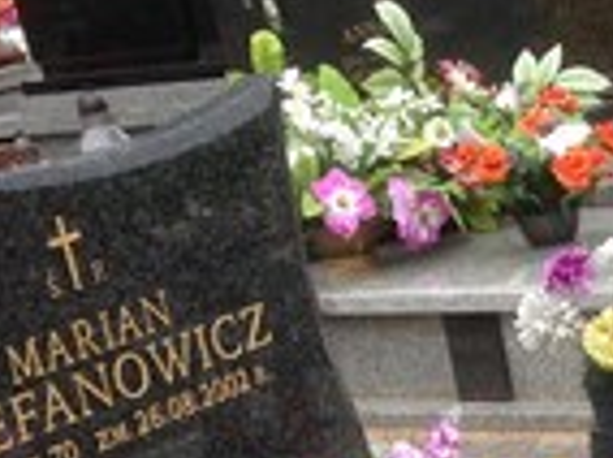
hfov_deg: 12.9
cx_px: 786
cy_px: 925
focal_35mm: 149
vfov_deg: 9.3
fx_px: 2634
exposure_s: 1/521
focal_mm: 4.12
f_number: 2.4
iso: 50
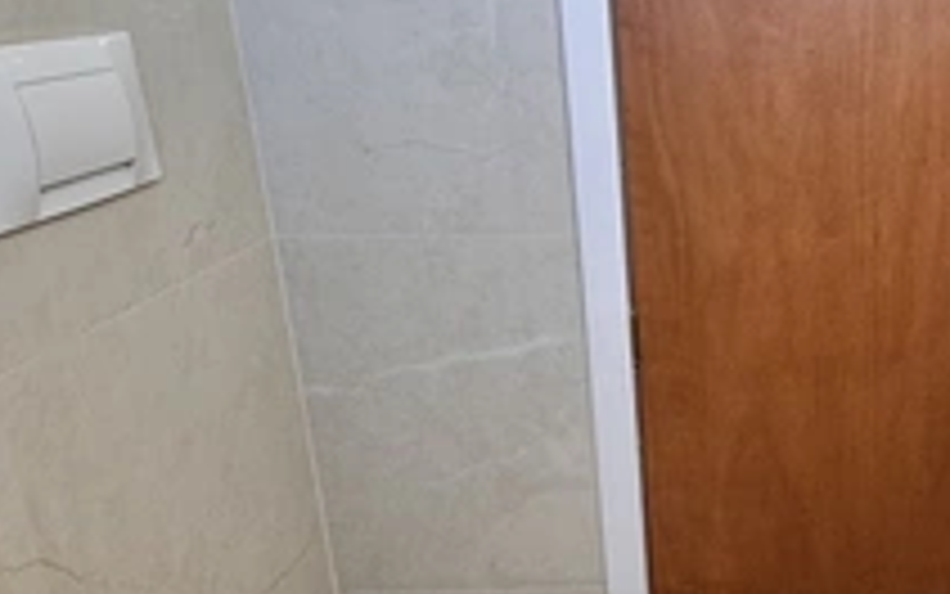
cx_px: 869
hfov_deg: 53.0
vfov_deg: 40.6
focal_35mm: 31
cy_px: 324
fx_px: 803
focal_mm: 2.22
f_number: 2.2
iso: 250
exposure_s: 1/50
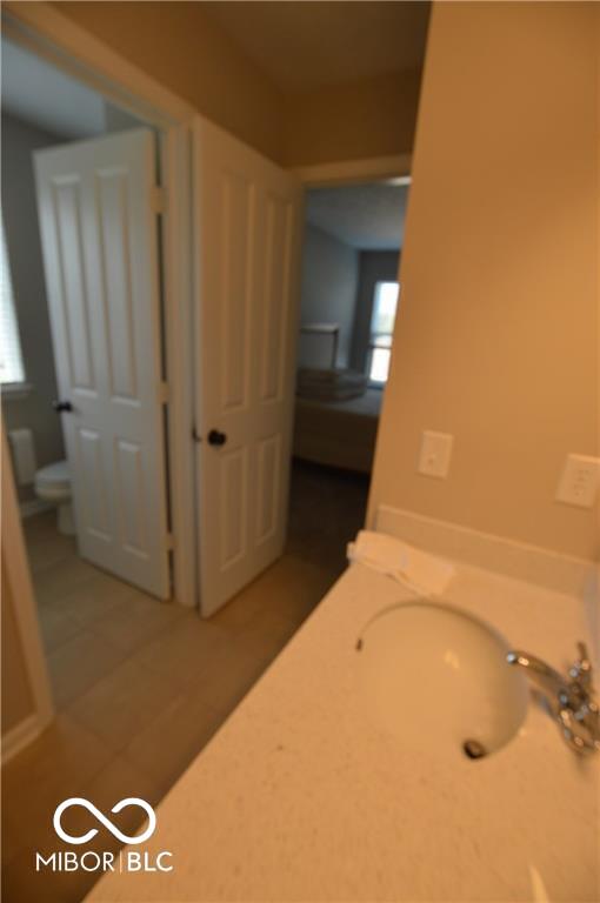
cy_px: 452
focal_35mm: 15
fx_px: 376
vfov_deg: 100.5
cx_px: 300
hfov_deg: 77.2
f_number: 5
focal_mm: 10
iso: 400
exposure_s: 1/100
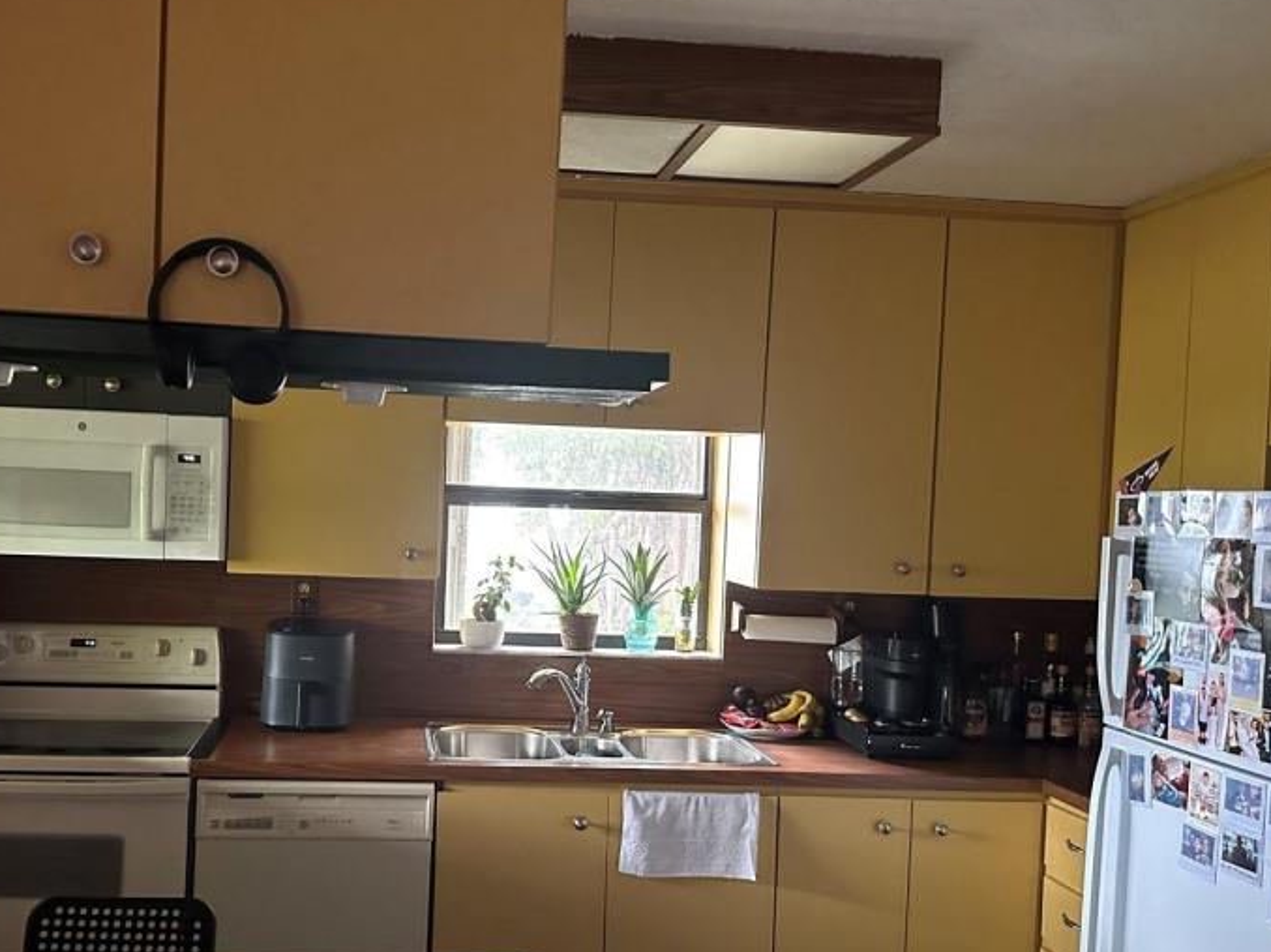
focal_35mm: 34
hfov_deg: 53.4
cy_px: 527
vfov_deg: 41.7
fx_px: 1248
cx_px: 486
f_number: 1.78
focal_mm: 6.86
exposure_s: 1/50
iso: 1000
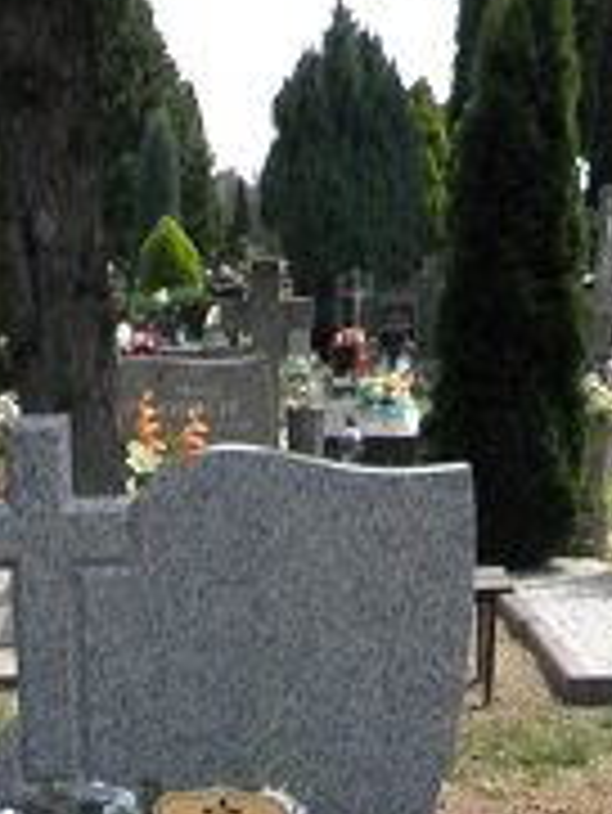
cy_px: 1223
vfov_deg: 19.9
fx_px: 2001
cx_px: 212
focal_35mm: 85
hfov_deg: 17.3
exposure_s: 1/80
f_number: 8.3
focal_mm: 4.3
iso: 64
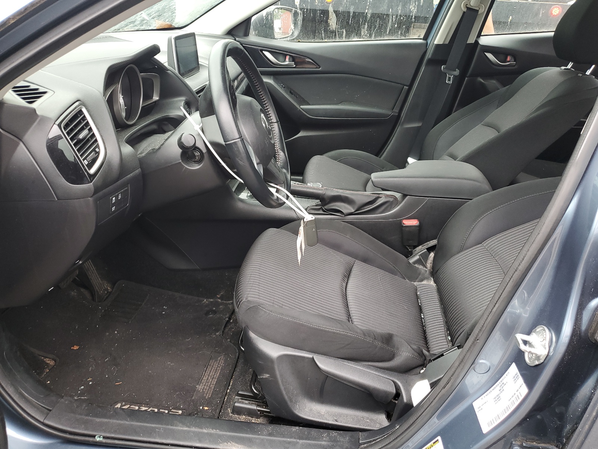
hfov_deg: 67.3
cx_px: 299
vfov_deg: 53.1
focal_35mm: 26
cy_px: 224
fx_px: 449
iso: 58
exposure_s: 1/50
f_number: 1.5
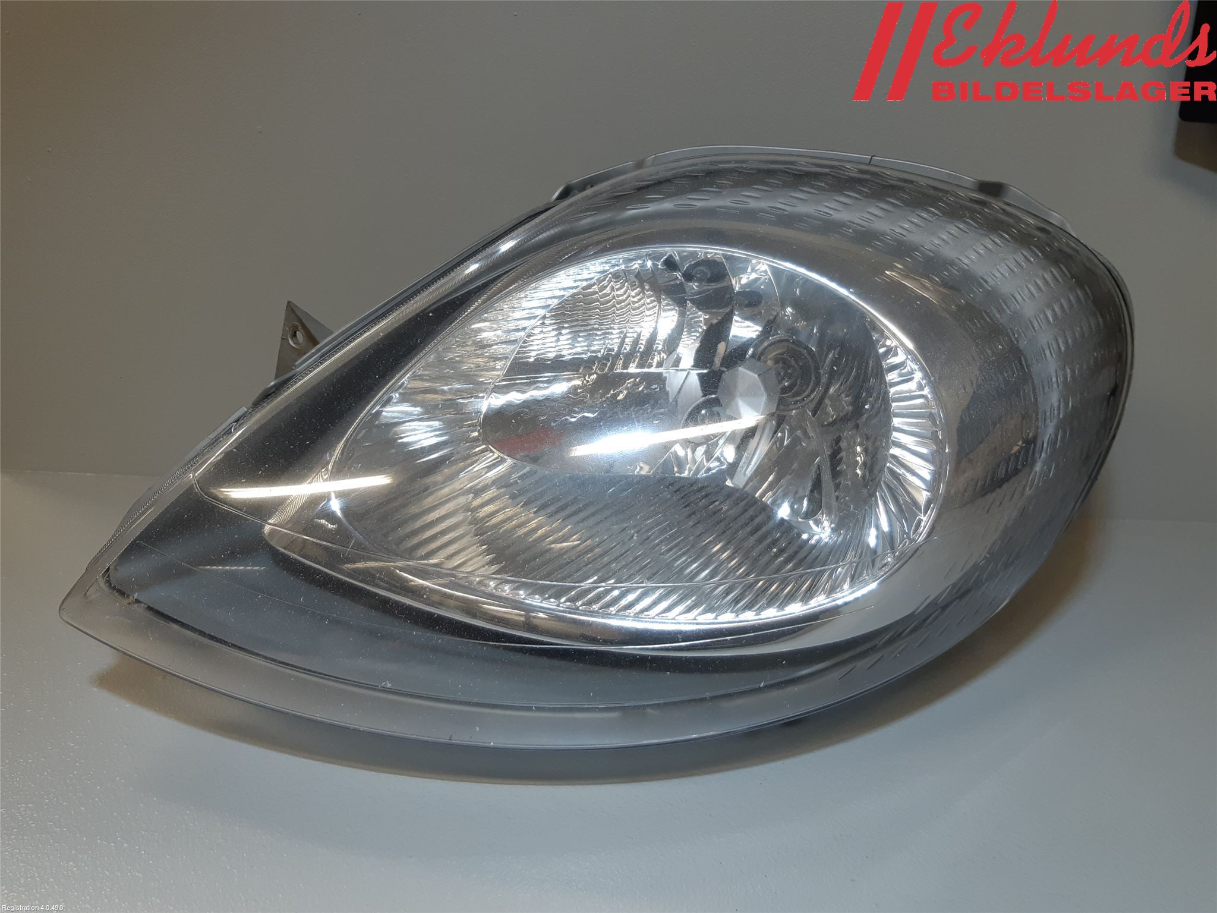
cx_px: 608
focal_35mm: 26
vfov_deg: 53.1
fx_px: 914
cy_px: 456
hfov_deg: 67.3
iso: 64
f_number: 1.7
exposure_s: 1/100
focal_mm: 3.93
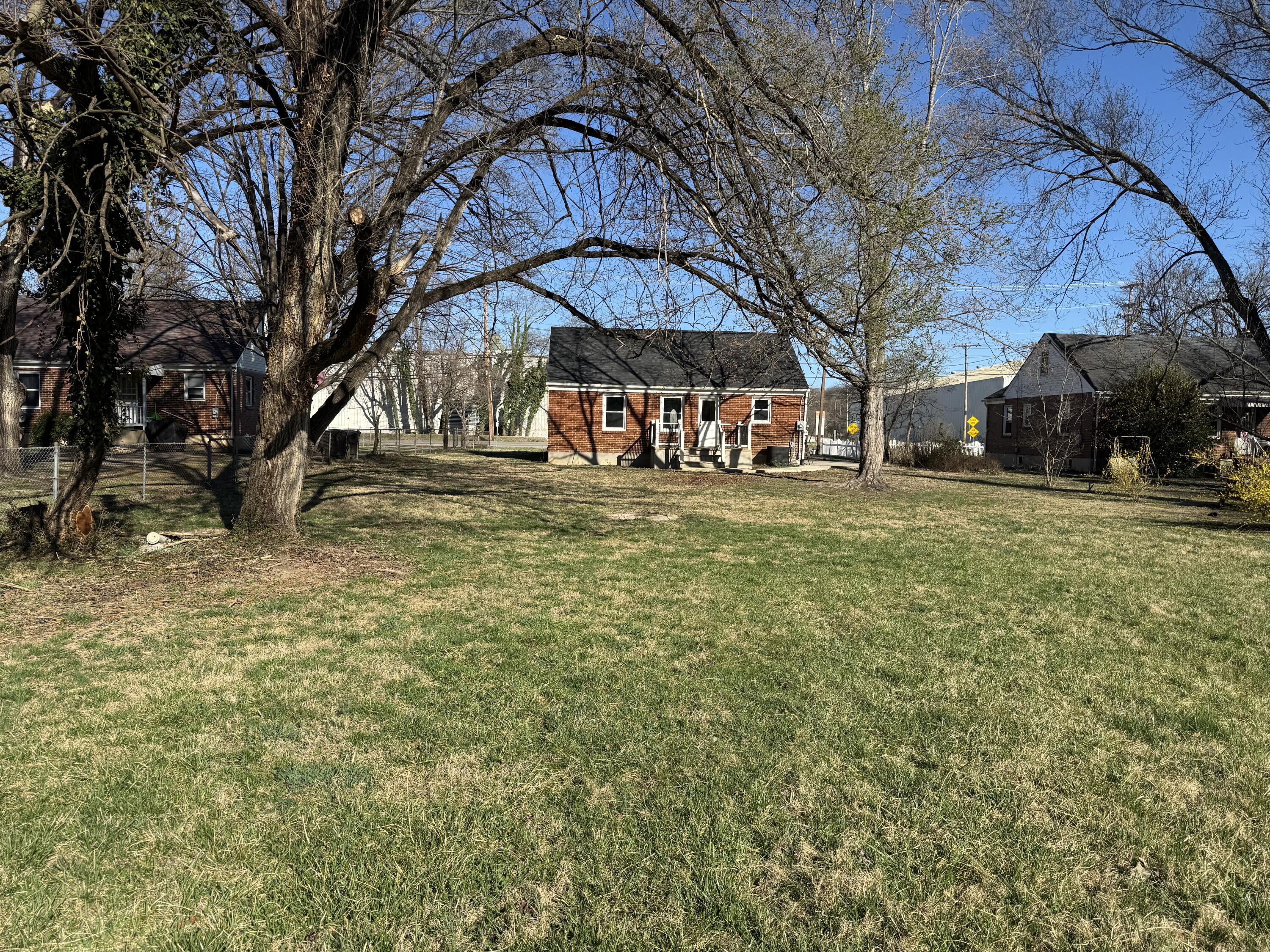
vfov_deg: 56.8
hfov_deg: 71.6
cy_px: 476
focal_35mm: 24
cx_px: 635
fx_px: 881
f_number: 1.78
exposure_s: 1/3597
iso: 80
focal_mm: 6.76
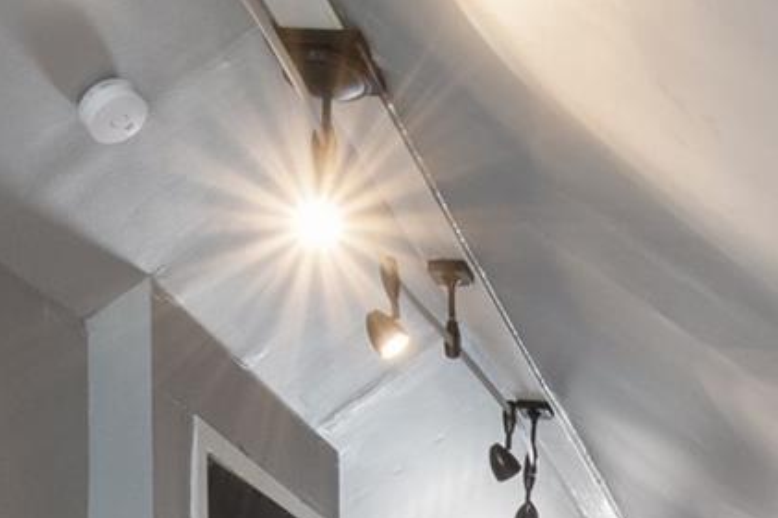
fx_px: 1576
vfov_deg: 15.6
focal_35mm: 73
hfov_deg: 26.2
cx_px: 793
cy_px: 963
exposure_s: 1/2
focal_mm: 10
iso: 400
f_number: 11
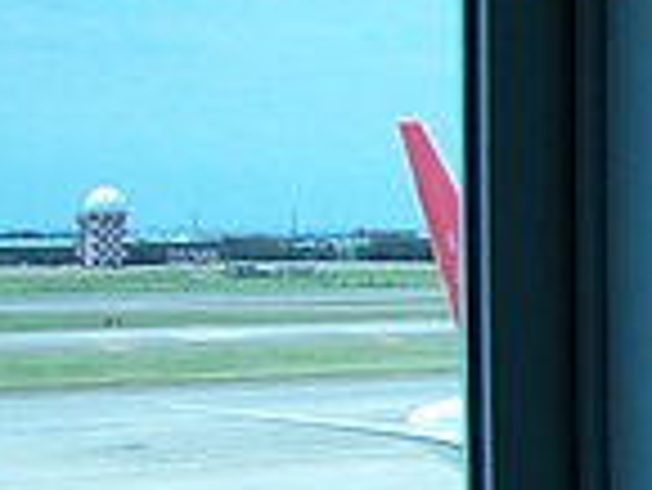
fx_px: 2658
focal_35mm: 141
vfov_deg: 10.5
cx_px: 1304
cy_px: 443
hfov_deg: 12.4
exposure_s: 1/640
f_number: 2.7
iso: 80
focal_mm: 5.6
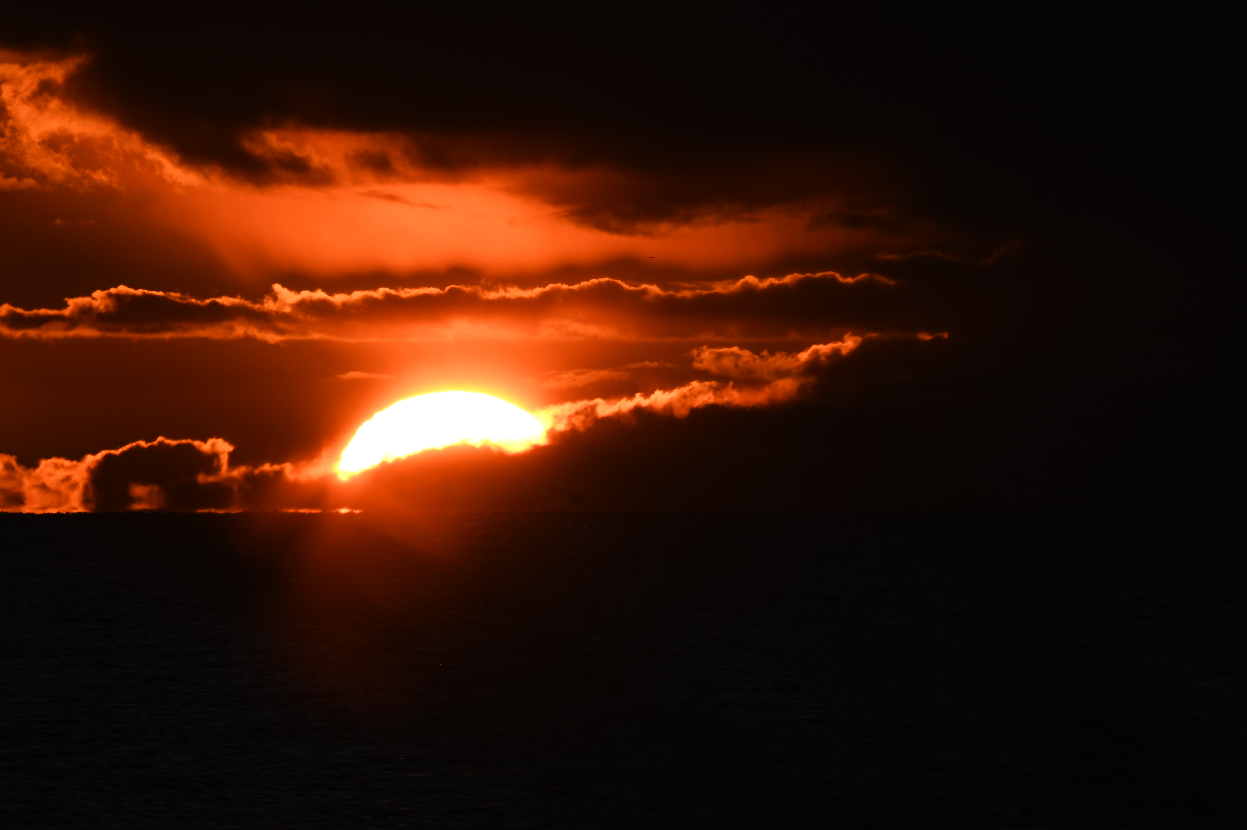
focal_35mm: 711
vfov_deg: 1.9
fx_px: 24612
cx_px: 529
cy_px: 423
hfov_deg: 2.9
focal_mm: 500
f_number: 20
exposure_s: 1/320
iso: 100
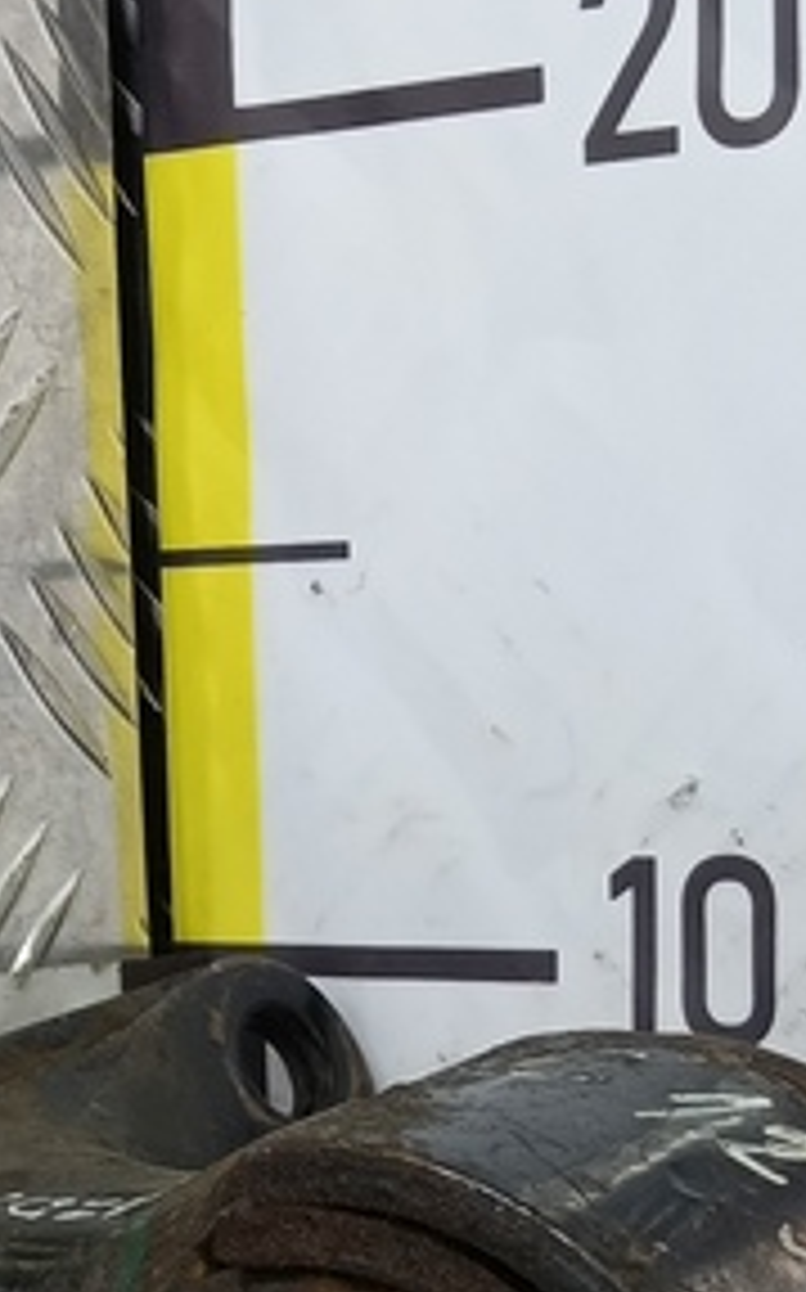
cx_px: 279
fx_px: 3062
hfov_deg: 15.0
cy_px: 1535
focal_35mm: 87
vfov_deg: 22.1
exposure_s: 1/100
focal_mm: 4.11
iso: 124
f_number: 1.6
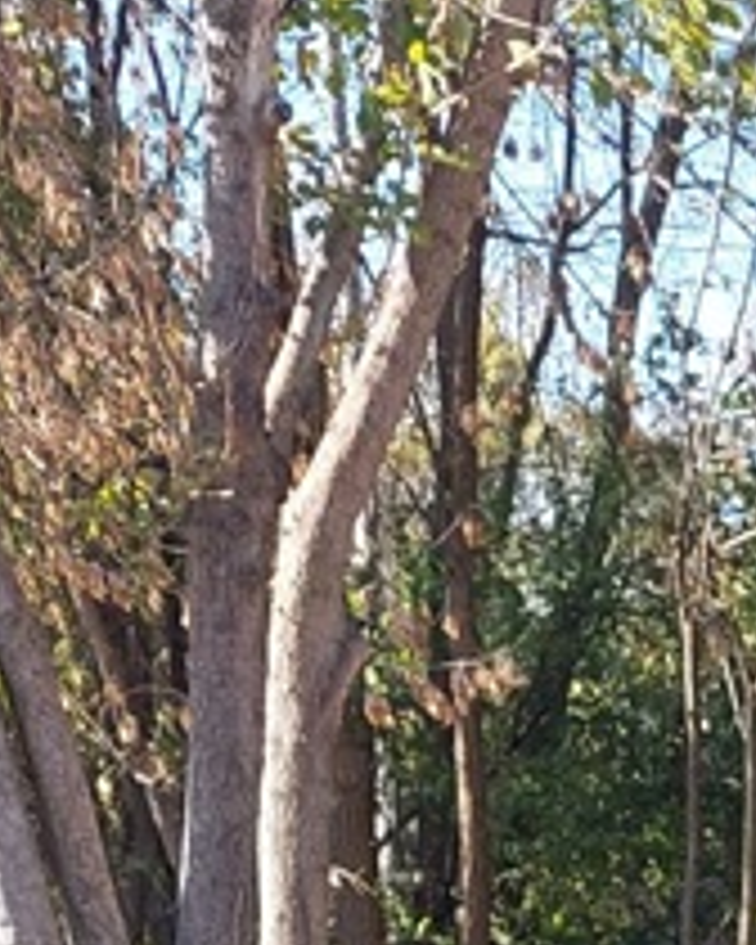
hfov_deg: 9.2
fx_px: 4335
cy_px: 2295
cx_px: 1652
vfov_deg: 10.6
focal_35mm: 155
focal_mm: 5.23
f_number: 1.8
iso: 40
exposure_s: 1/357
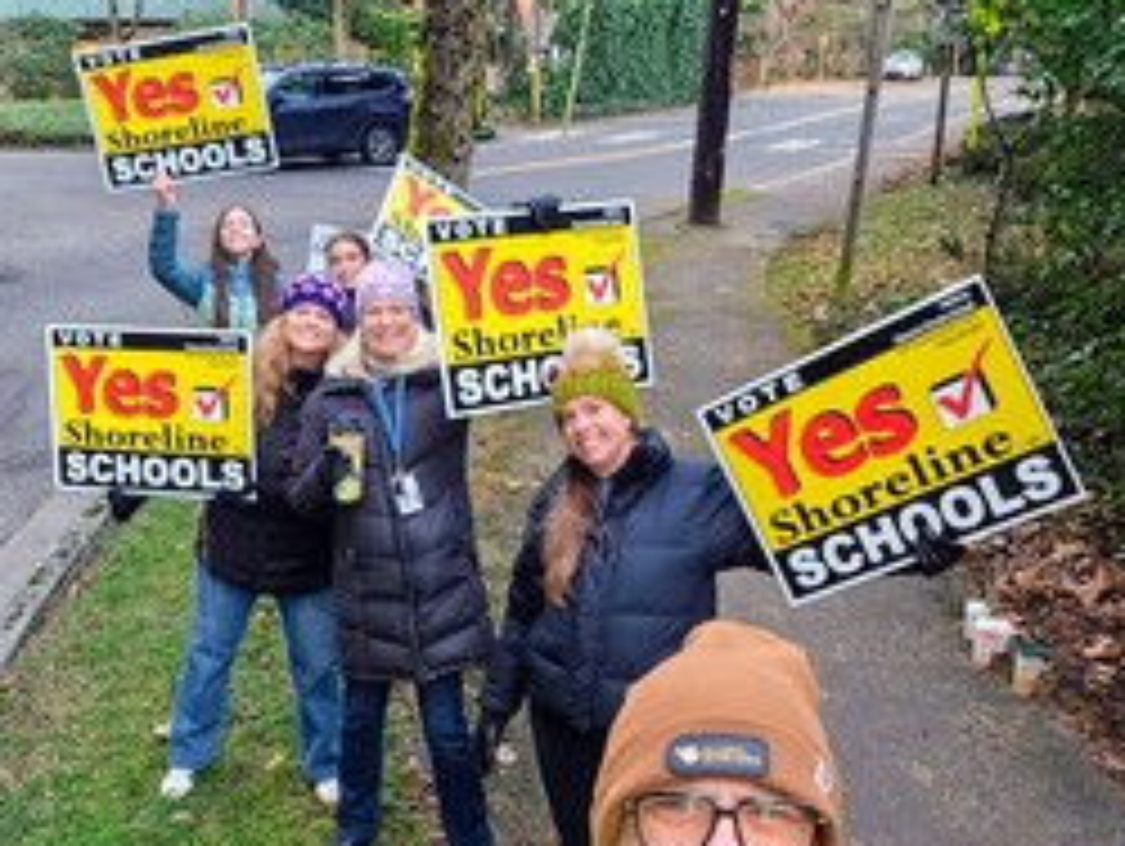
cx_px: 423
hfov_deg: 46.4
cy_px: 540
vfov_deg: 35.8
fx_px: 1301
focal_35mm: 40
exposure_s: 1/60.2
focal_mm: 3.3
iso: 400
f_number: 2.2
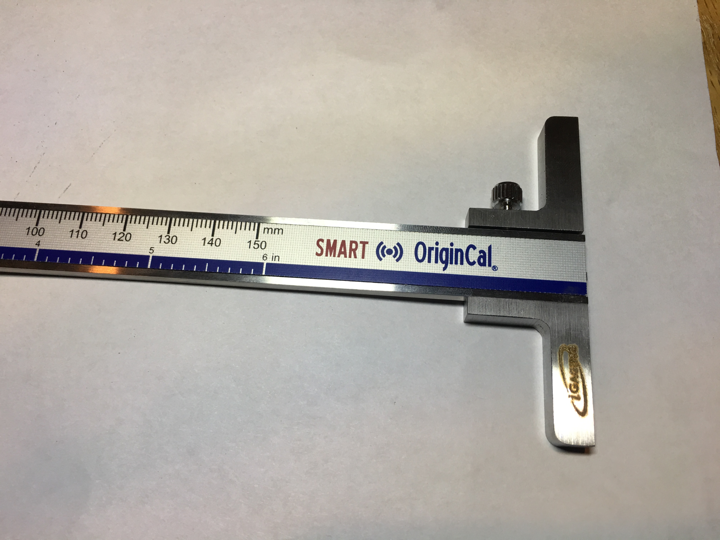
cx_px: 360
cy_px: 270
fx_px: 603
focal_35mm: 29
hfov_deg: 61.7
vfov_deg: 48.2
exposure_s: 1/40
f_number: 2.2
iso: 25
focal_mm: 4.15
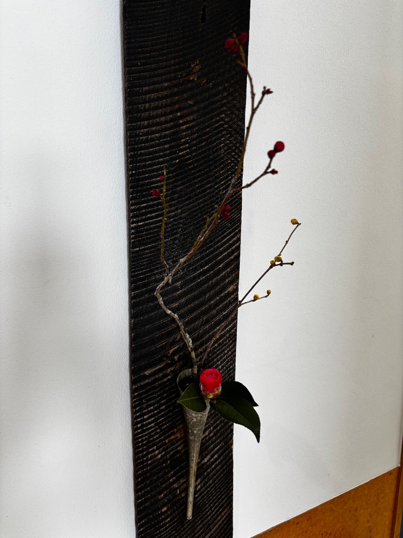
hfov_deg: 53.1
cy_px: 269
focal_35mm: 26
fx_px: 404
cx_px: 202
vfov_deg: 67.3
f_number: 1.6
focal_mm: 5.96
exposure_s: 1/117
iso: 64
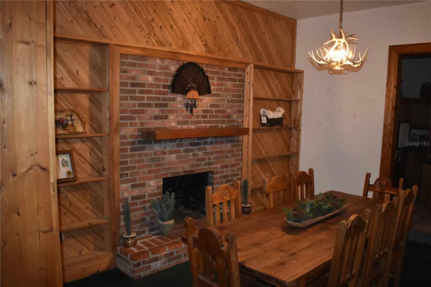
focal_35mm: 27
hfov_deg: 67.4
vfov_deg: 47.9
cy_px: 144
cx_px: 216
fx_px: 323
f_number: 3.5
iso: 1600
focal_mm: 18
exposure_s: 1/80
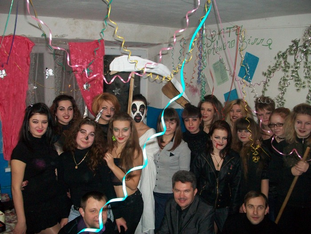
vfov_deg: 41.8
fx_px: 305
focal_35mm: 34
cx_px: 156
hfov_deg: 54.0
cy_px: 117
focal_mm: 5.7
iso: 200
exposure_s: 1/60
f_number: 2.8
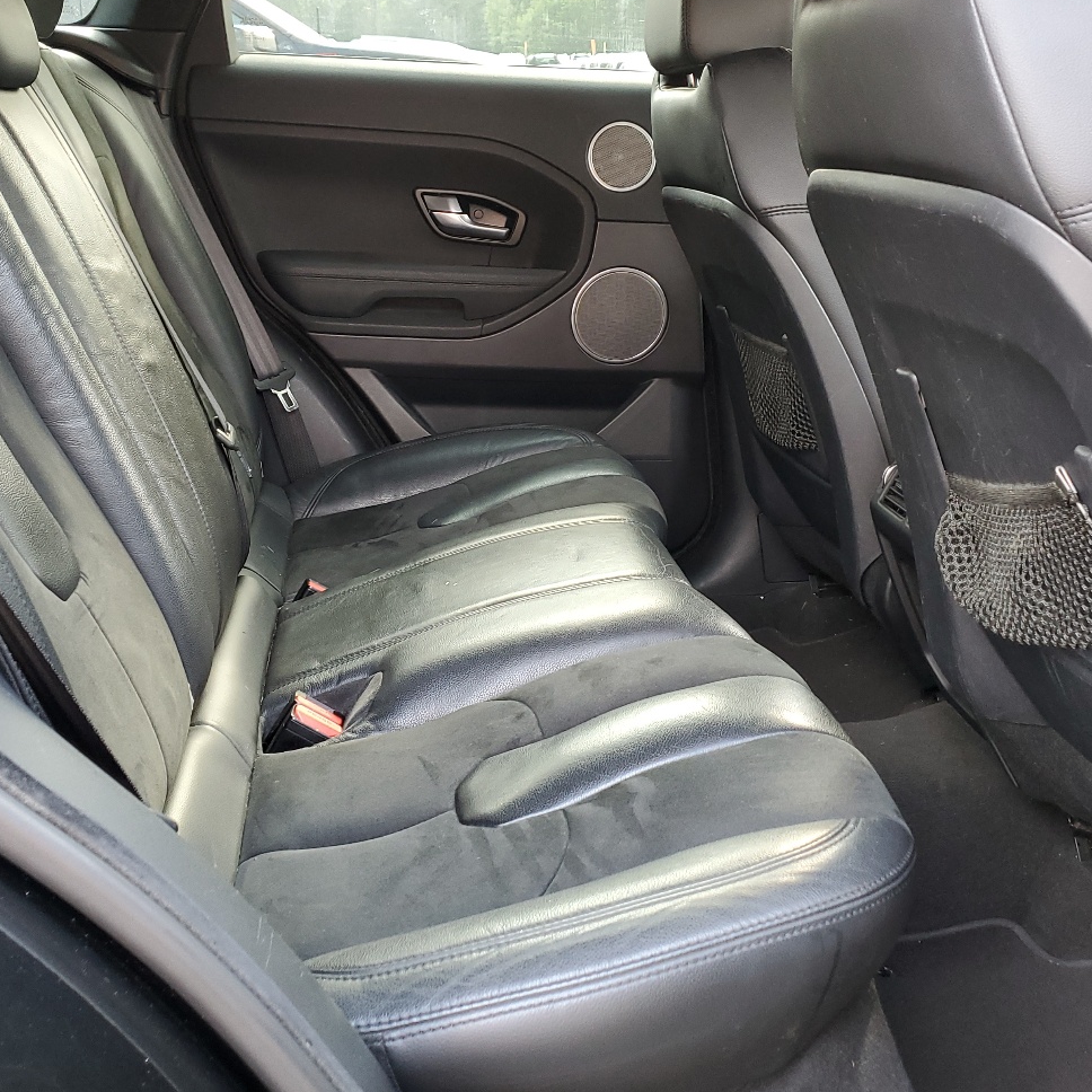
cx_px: 496
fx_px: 1356
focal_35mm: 38
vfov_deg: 43.6
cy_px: 425
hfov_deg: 43.8
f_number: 1.5
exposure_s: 1/60.2
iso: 87
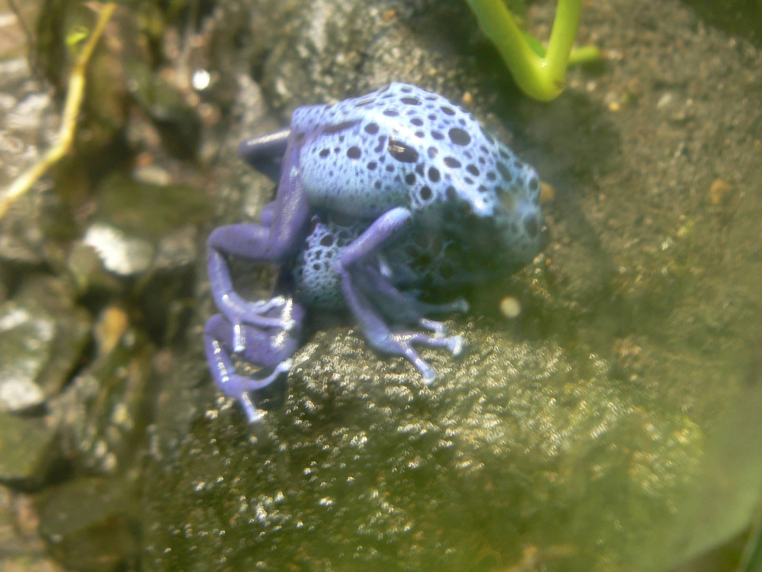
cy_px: 286
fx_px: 1123
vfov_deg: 28.6
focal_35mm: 51
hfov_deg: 37.5
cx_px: 381
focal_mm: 8.4
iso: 100
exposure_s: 1/1.3
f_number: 2.8
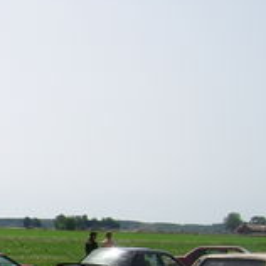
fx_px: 1087
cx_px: -232
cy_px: 274
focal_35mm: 125
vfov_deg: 13.7
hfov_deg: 12.6
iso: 50
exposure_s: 1/458
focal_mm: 5.95
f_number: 5.8
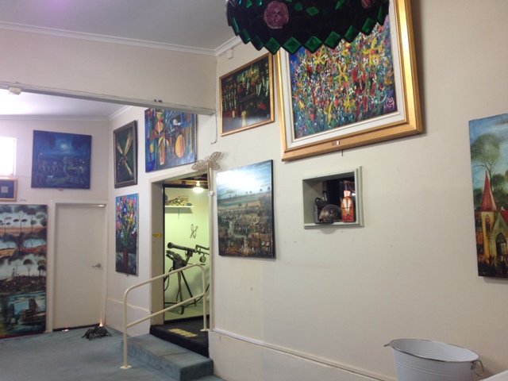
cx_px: 254
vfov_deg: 40.7
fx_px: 514
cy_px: 190
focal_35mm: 35
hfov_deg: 52.6
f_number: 2.4
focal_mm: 4.28
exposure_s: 1/20
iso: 64
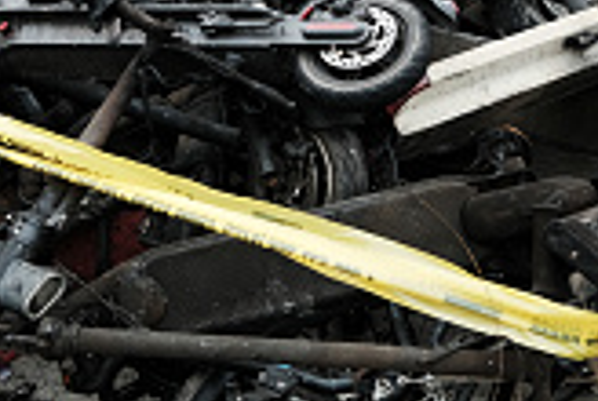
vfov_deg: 14.4
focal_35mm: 94
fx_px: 1564
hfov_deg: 21.6
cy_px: -11
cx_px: 339
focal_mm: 17.1
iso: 160
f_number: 4
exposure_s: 1/320
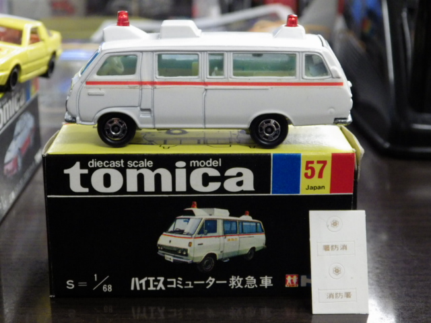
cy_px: 162
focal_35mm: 71
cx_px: 216
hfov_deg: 27.4
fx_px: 884
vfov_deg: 20.7
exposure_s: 1/45
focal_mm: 12.8
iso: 800
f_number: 4.2
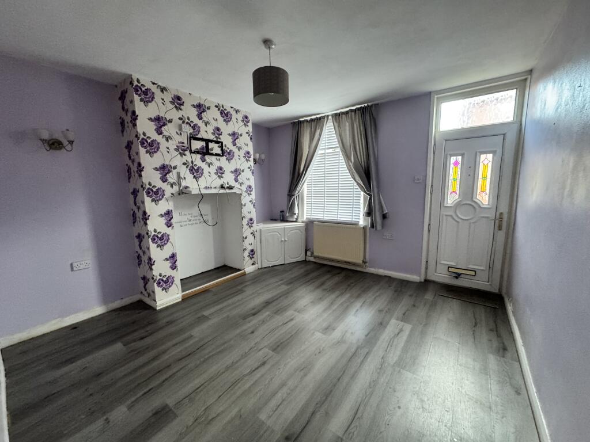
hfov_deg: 102.1
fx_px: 239
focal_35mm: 14
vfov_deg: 85.7
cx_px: 295
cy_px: 221
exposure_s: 1/60
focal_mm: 2.22
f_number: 2.2
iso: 640
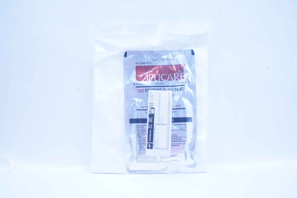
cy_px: 99
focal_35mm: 27
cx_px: 148
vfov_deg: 47.8
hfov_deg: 67.4
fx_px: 223
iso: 400
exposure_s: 1/10
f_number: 13
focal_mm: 18
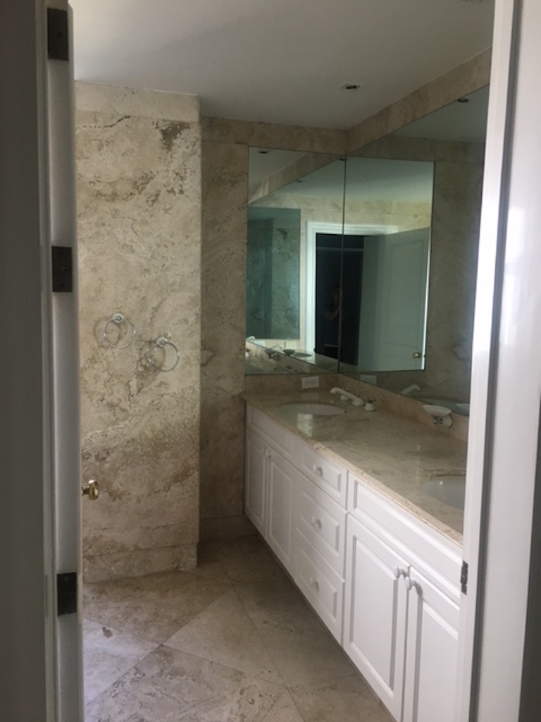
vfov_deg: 61.7
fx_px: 604
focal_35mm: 29
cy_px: 361
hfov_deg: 48.2
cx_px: 270
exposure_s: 1/30
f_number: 2.2
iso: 40
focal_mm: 4.15
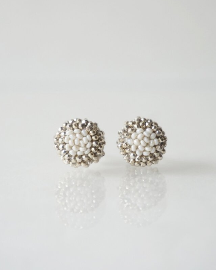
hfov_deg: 19.7
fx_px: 623
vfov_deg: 24.4
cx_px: 108
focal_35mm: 78
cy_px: 125
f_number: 5.6
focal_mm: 46
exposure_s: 1/80
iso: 800
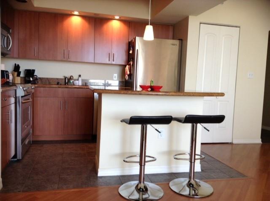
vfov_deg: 42.8
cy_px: 100
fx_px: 257
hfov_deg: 55.4
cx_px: 135
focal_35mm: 33
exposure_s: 1/24
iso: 40
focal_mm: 3.3
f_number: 2.4
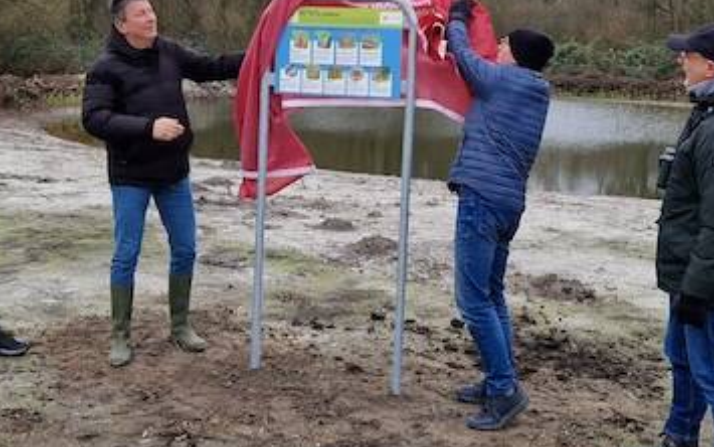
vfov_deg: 23.4
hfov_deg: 36.9
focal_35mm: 55
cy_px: 137
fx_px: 1070
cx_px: 368
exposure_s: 1/180
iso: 50
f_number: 1.8
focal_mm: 5.4
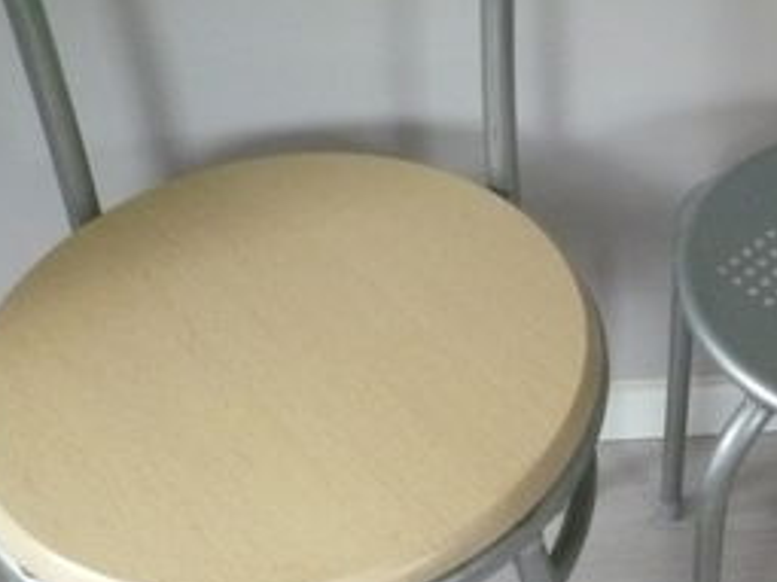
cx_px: 679
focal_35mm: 66
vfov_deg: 22.1
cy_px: 192
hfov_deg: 28.4
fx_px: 1481
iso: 800
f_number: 2.8
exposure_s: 1/30
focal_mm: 5
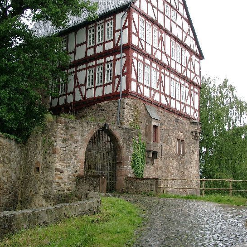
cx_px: 120
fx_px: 387
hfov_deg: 35.4
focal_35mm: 48
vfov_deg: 35.2
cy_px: 93
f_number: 4
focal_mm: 7.69
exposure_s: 1/227
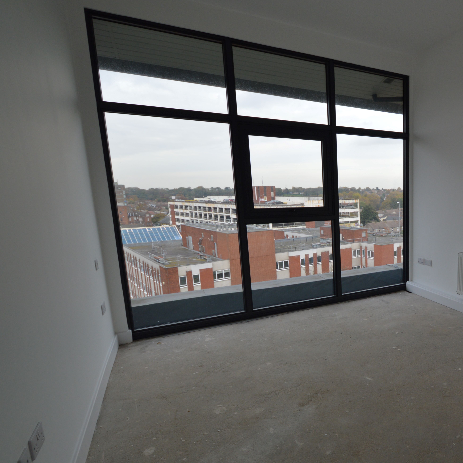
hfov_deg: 61.8
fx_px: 333
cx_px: 391
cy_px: 260
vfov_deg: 69.4
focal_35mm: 22
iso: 220
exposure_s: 1/125
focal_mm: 10
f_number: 5.6
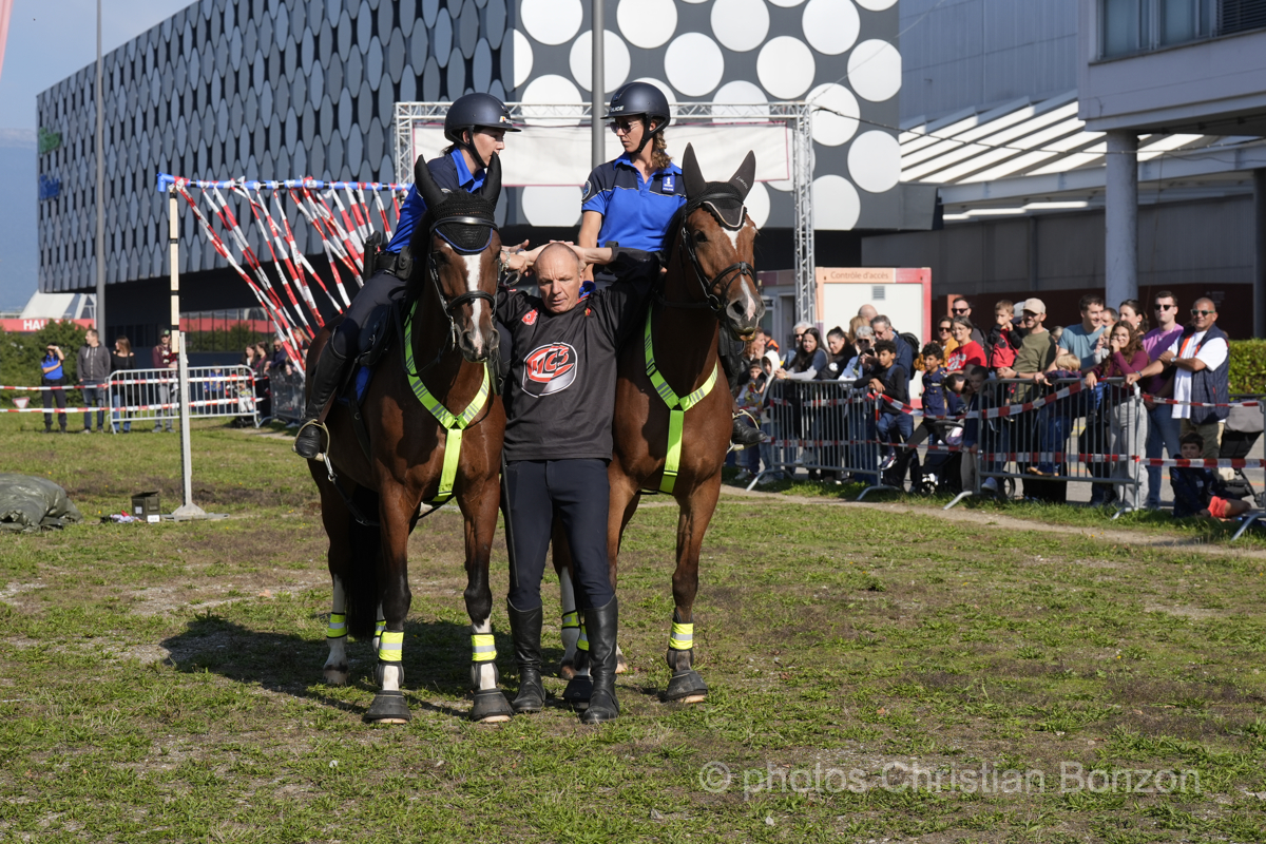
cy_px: 422
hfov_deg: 26.3
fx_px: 2708
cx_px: 633
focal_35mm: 77
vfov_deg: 17.7
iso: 400
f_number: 8
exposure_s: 1/1000
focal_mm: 77
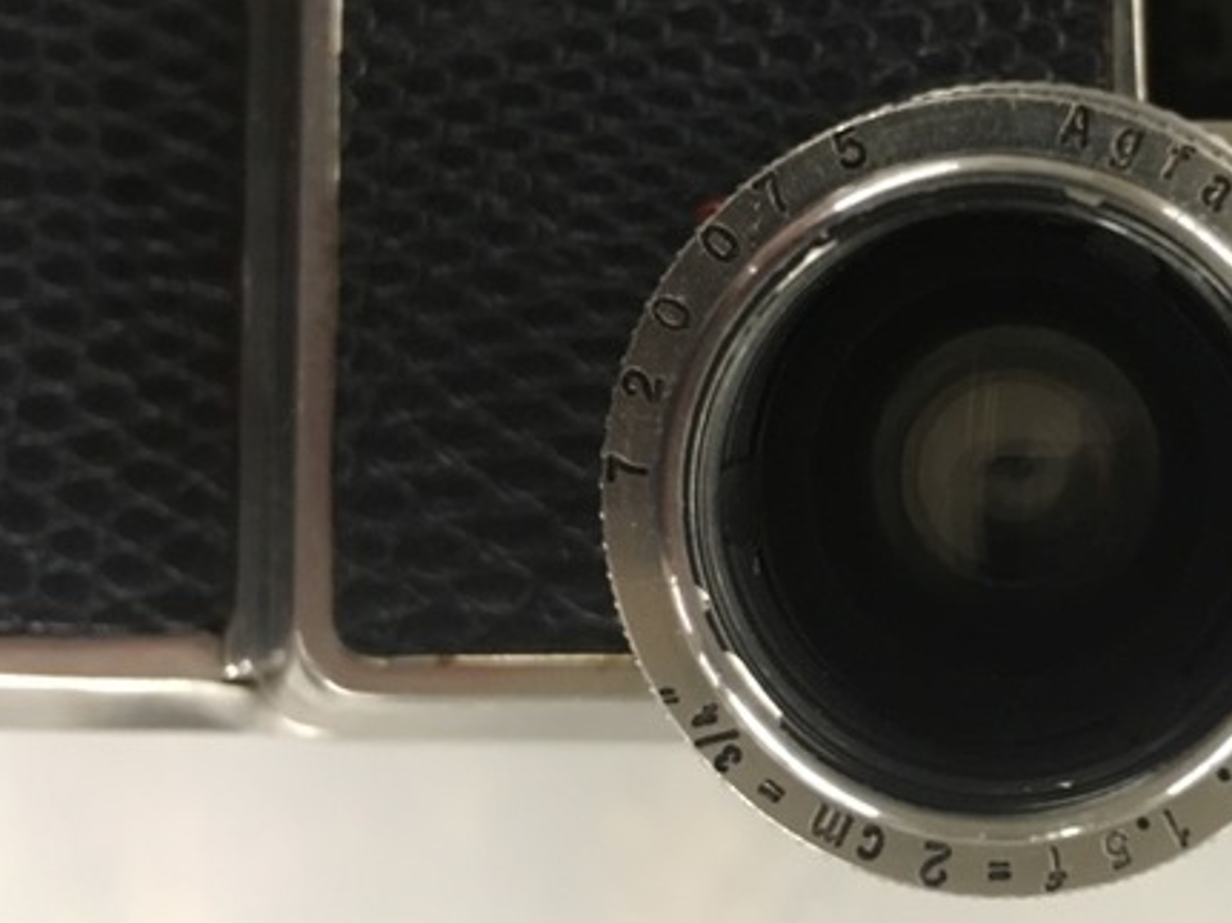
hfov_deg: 35.8
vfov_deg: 27.8
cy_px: 277
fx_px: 1850
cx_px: 953
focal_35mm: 52
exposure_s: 1/30
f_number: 2.2
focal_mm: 4.15
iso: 160
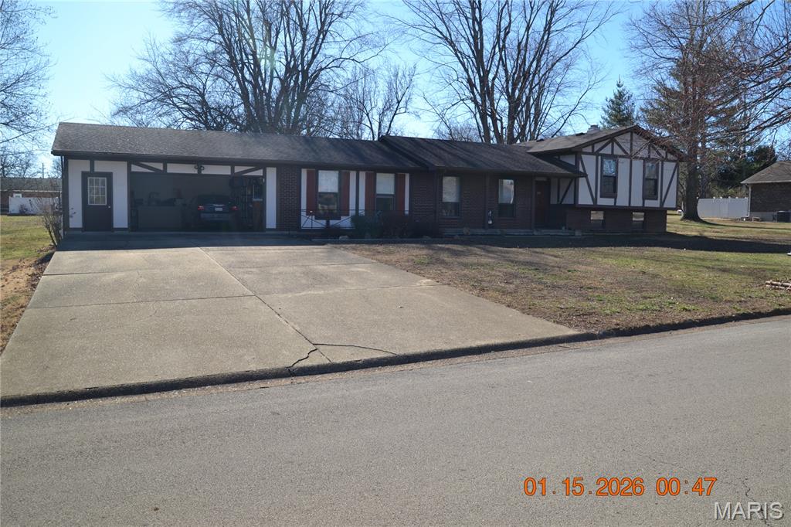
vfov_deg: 47.9
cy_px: 264
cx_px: 396
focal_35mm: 27
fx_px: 593
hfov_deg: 67.4
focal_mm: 18
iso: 100
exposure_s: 1/100
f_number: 6.3
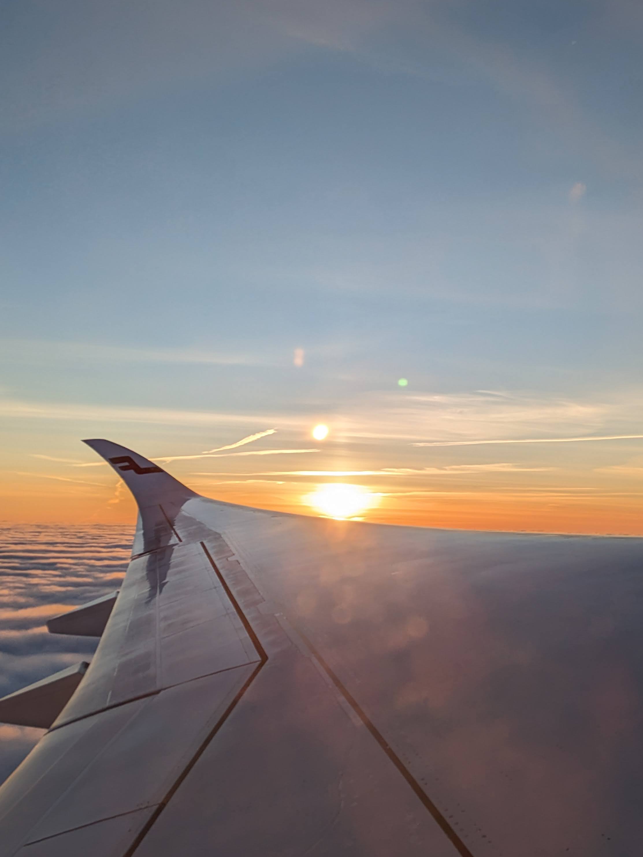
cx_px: 349
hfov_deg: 36.8
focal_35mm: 39
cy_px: 439
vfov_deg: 47.8
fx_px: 965
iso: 46
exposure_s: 1/2538
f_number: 1.89
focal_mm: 5.43
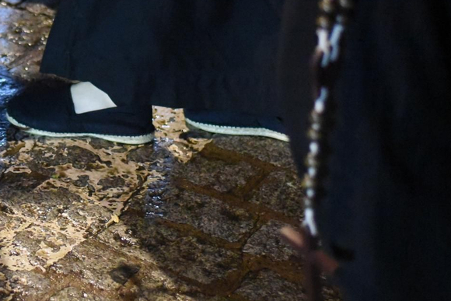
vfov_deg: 9.9
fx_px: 1729
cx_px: 4
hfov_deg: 14.6
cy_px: 142
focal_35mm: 138
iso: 12800
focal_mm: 50
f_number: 1.8
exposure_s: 1/160
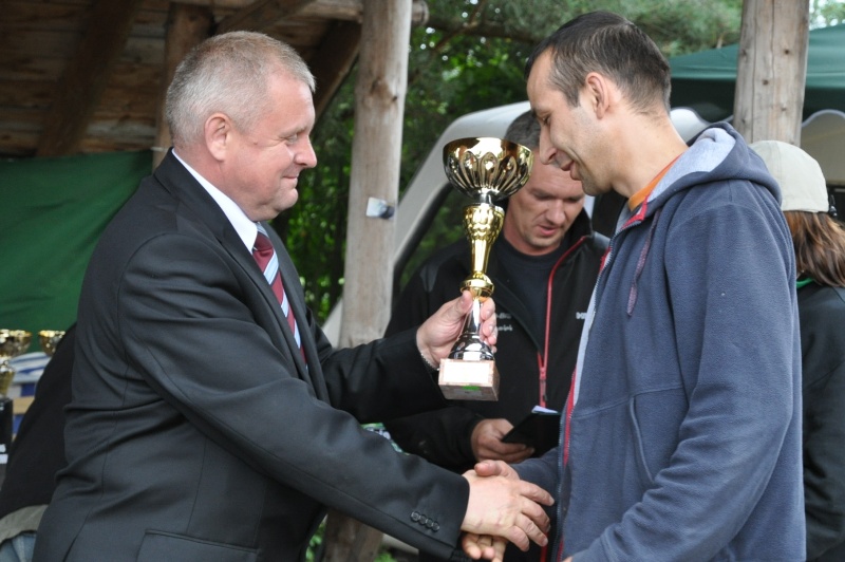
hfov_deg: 28.1
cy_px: 281
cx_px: 422
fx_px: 1689
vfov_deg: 18.9
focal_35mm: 72
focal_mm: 48
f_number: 7.1
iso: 800
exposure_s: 1/200
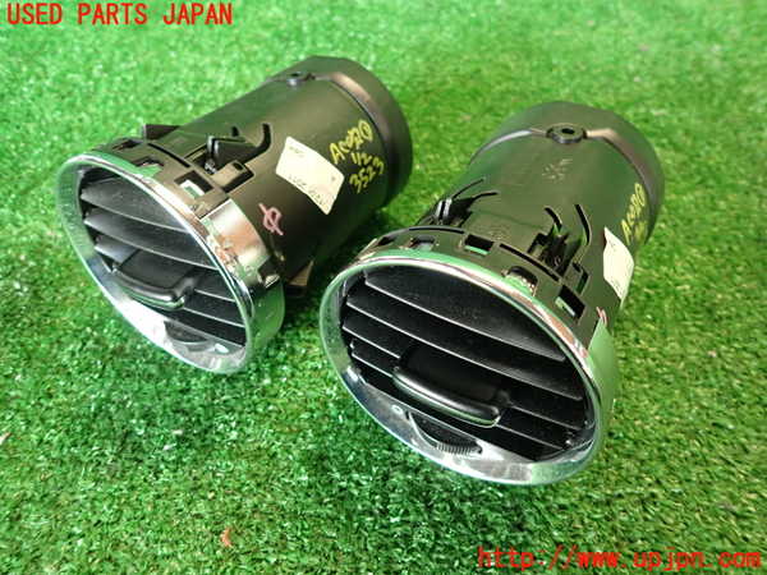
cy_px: 288
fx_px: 554
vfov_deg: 54.9
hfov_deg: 69.4
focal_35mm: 25
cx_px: 384
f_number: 2
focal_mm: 4.5
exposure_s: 1/30
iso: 320
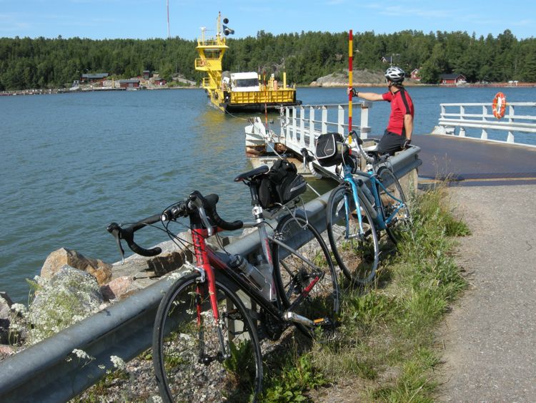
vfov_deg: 36.0
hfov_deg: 46.8
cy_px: 202
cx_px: 268
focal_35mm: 40
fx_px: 620
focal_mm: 8.5
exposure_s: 1/264
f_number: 5.7
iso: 64
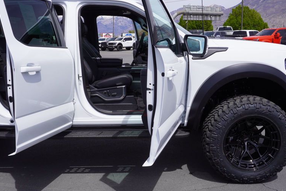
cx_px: 131
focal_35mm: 39
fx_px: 307
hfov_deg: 49.8
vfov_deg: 34.5
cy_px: 88
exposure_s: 1/400
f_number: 8
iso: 100
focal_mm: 19
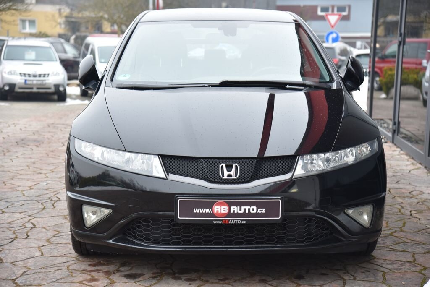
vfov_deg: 18.2
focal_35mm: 75
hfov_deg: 27.0
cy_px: 144
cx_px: 215
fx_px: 896
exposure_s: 1/60
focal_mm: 75
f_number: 4.5
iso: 500
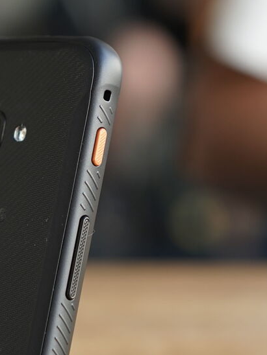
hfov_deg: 18.1
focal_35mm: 80
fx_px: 823
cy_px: 178
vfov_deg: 24.4
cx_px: 26
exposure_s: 1/125
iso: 320
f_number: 3.2
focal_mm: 55
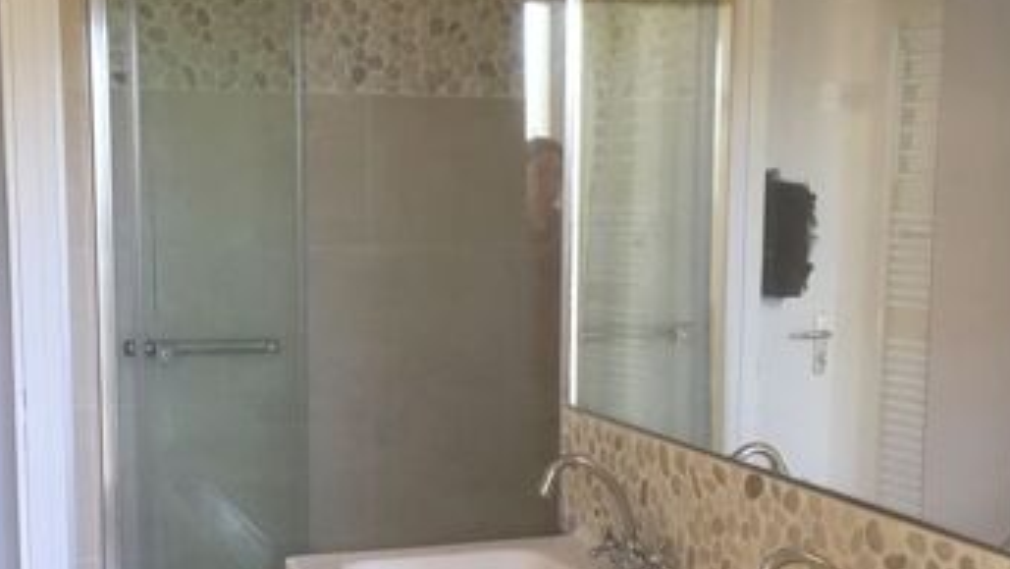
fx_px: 1580
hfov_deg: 35.4
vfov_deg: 20.3
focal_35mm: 59
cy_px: 404
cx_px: 474
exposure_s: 1/33
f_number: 2.2
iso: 100
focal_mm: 4.15
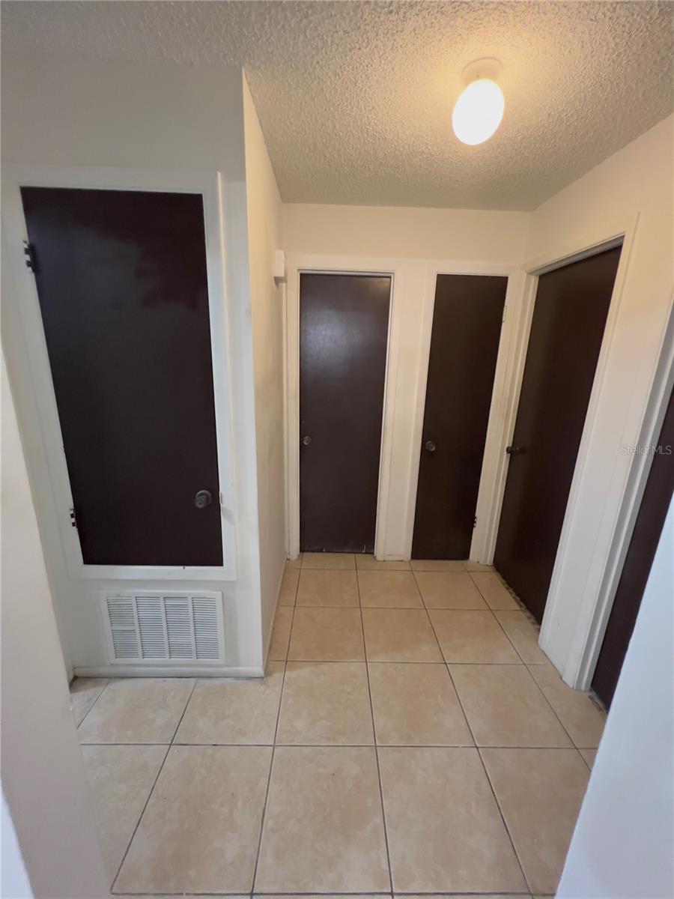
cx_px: 337
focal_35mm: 13
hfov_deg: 89.9
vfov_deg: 106.2
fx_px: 337
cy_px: 450
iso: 640
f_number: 1.8
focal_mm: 1.57
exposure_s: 1/60
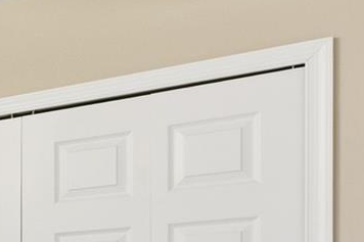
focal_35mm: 72
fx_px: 728
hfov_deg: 18.6
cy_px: 337
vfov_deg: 17.4
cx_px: -358
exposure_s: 1/8
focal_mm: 16
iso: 250
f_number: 9
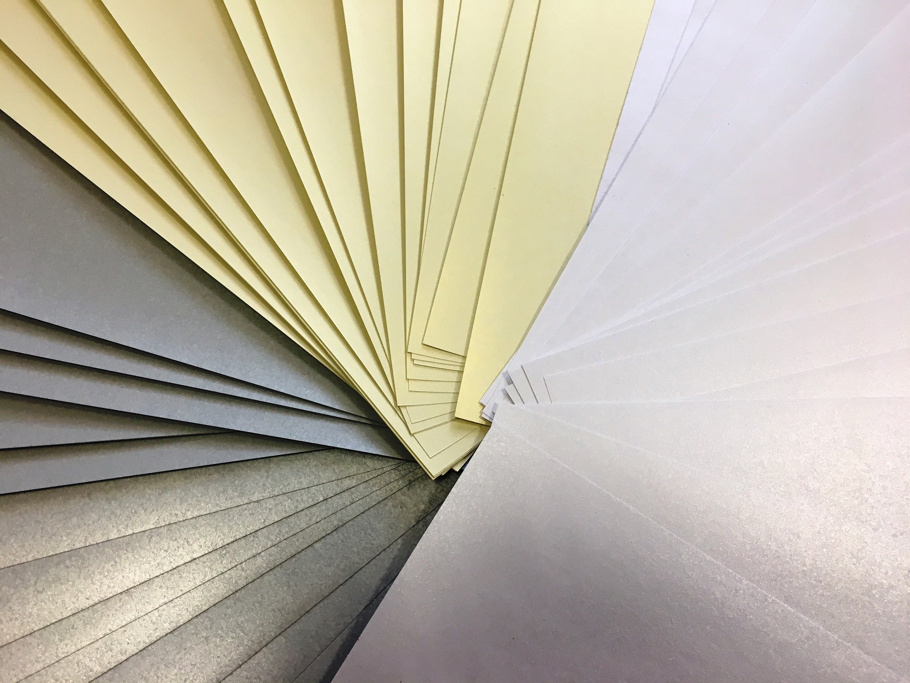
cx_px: 455
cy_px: 342
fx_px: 762
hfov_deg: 61.7
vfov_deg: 48.2
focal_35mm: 29
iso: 25
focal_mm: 4.15
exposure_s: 1/33
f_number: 2.2
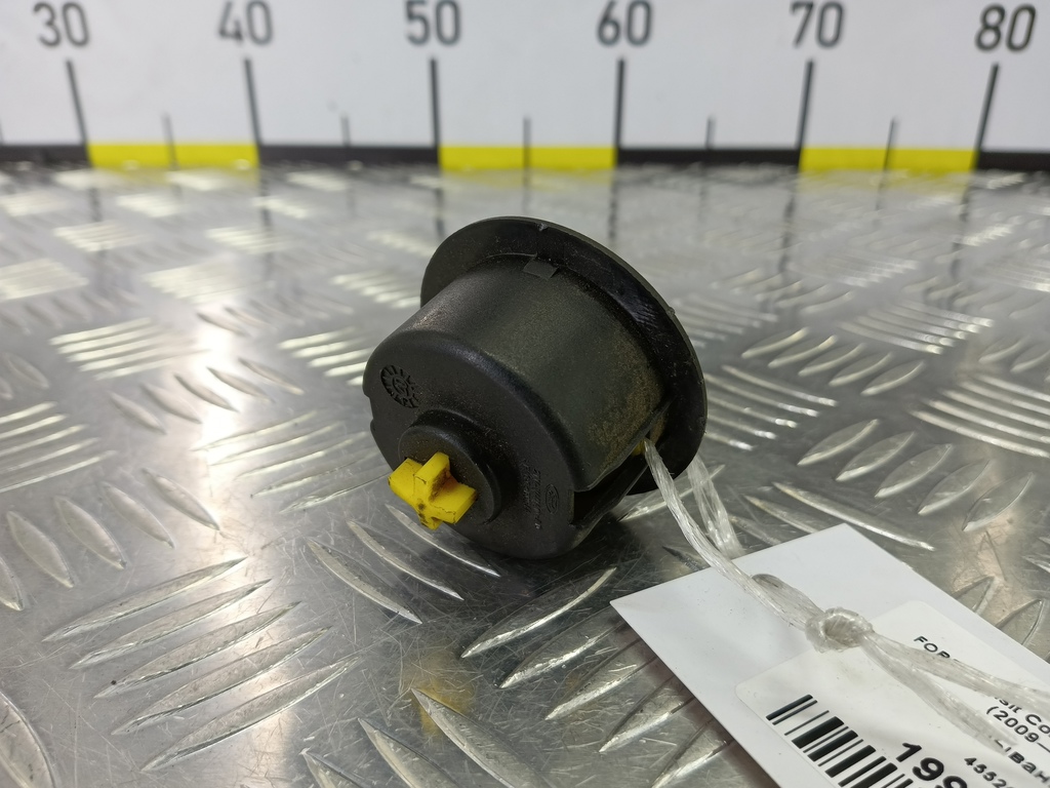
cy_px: 394
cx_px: 525
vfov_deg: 58.9
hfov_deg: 73.9
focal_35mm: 23
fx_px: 698
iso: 116
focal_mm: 4.11
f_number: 1.6
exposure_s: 1/50
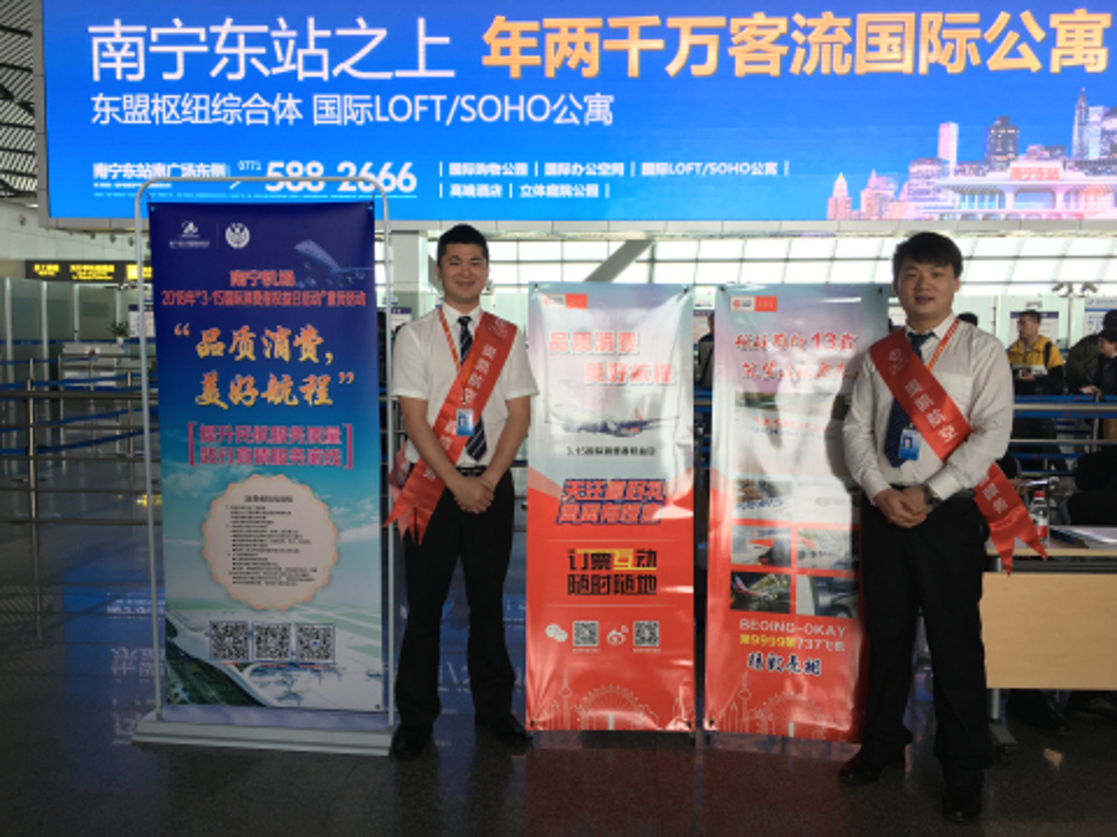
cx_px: 558
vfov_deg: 48.2
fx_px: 936
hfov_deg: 61.7
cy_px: 418
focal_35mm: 29
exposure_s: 1/50
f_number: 2.2
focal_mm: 4.15
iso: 32
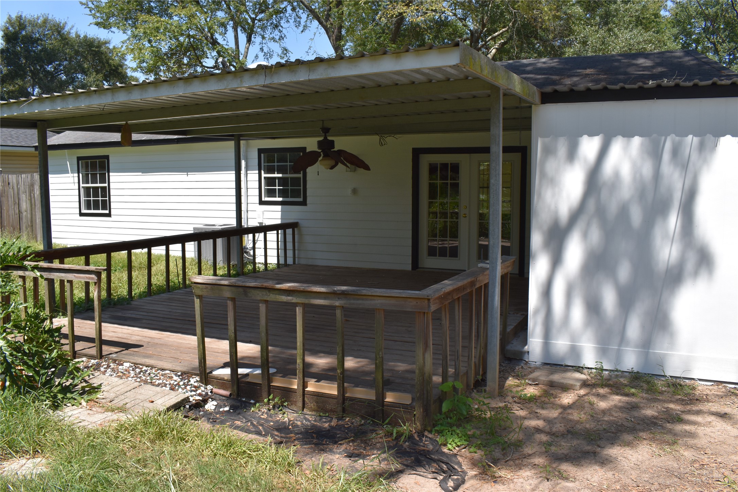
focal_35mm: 30
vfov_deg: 43.6
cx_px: 369
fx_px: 615
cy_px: 246
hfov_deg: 61.9
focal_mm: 20
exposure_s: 1/320
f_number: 9
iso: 200
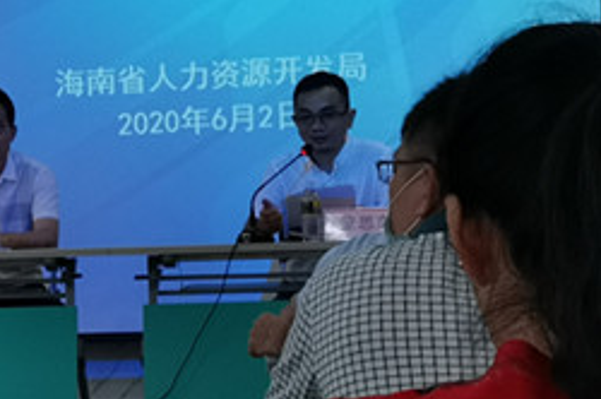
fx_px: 2084
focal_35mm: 125
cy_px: 231
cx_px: -89
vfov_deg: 10.9
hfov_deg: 15.9
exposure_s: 1/100
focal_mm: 4.75
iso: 160
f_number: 1.8
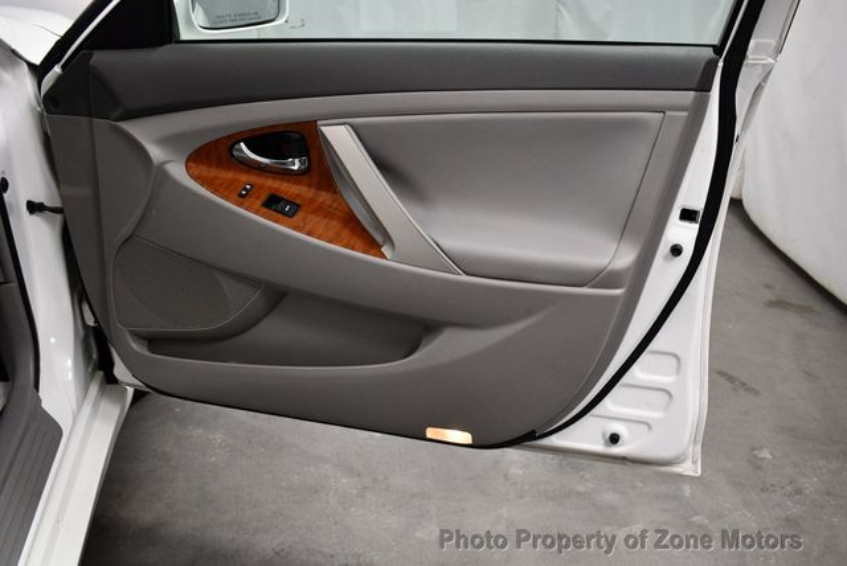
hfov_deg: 53.1
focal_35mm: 36
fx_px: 848
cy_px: 283
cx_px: 424
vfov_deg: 36.9
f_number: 3.5
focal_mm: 18
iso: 1100
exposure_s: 1/125
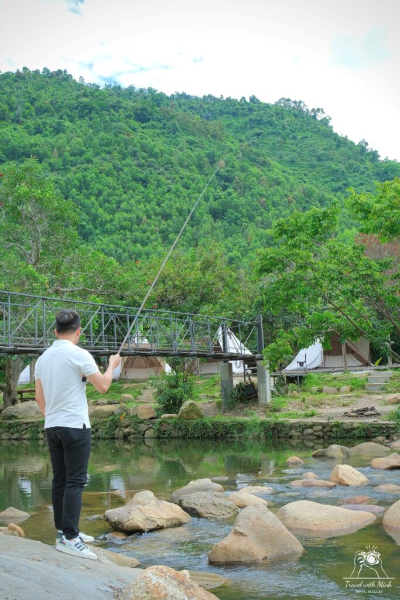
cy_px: 300
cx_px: 200
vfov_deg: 47.4
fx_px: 683
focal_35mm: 41
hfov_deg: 32.6
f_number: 5.6
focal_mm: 27.4
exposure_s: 1/500
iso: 800
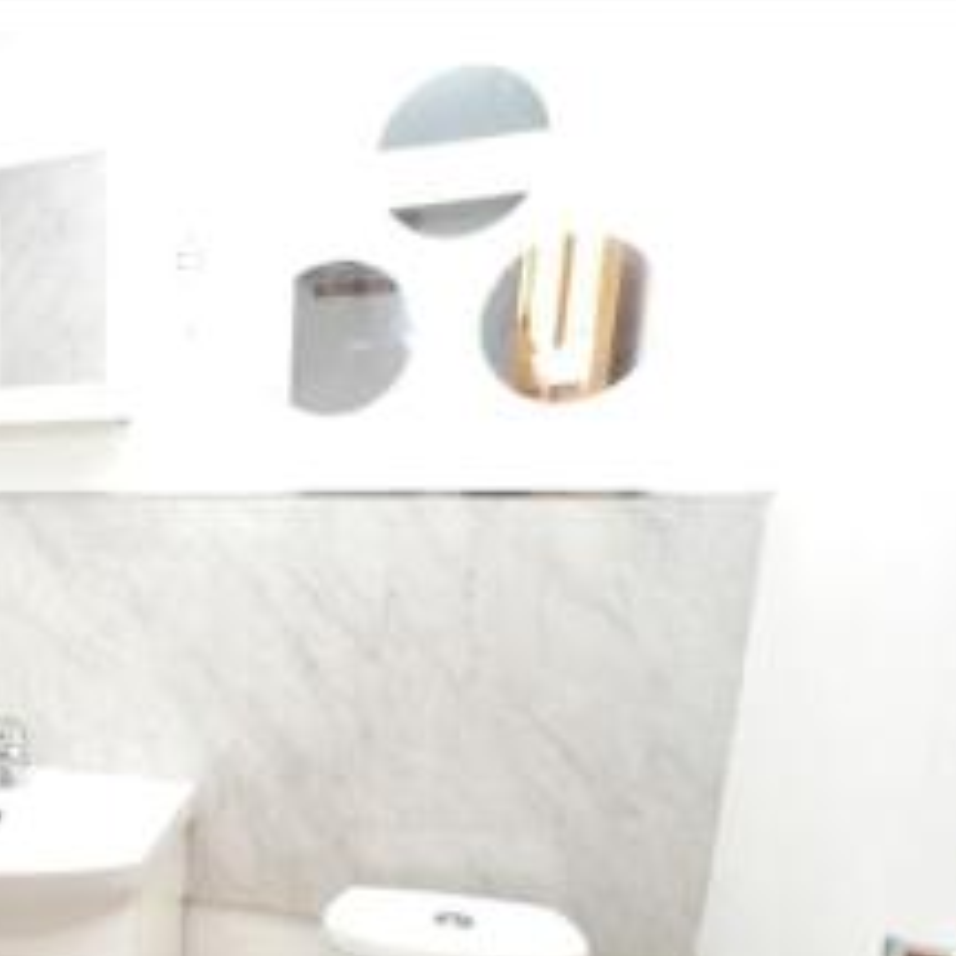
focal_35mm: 31
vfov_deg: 50.8
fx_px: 967
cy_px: 697
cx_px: -44
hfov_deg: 43.4
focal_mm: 11
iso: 800
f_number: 4.5
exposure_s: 1/60
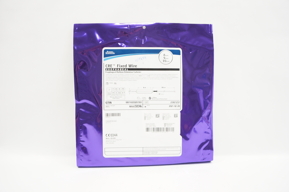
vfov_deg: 47.8
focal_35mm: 27
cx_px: 144
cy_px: 96
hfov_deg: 67.4
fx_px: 217
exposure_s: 1/25
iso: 200
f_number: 5.6
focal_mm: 18
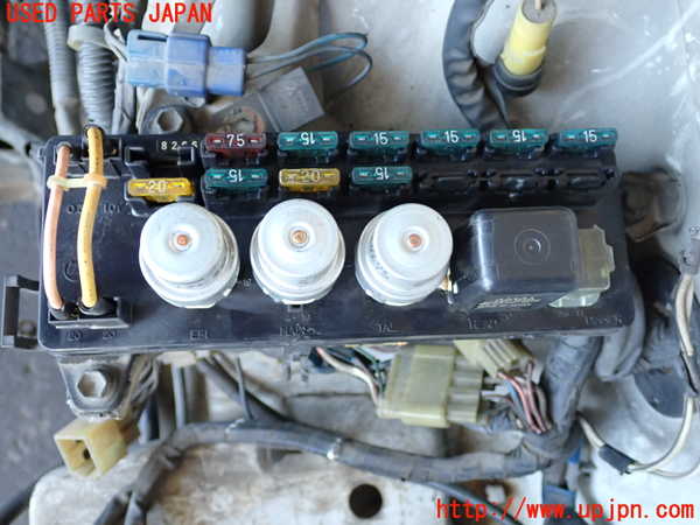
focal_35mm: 36
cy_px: 262
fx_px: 728
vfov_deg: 39.7
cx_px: 350
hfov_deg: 51.4
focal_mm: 6.37
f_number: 2.5
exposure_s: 1/40
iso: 320
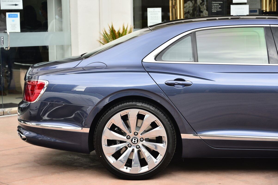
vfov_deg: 16.1
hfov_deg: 23.9
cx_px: 139
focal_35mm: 85
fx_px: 657
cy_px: 92
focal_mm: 85
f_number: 5
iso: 400
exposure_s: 1/320
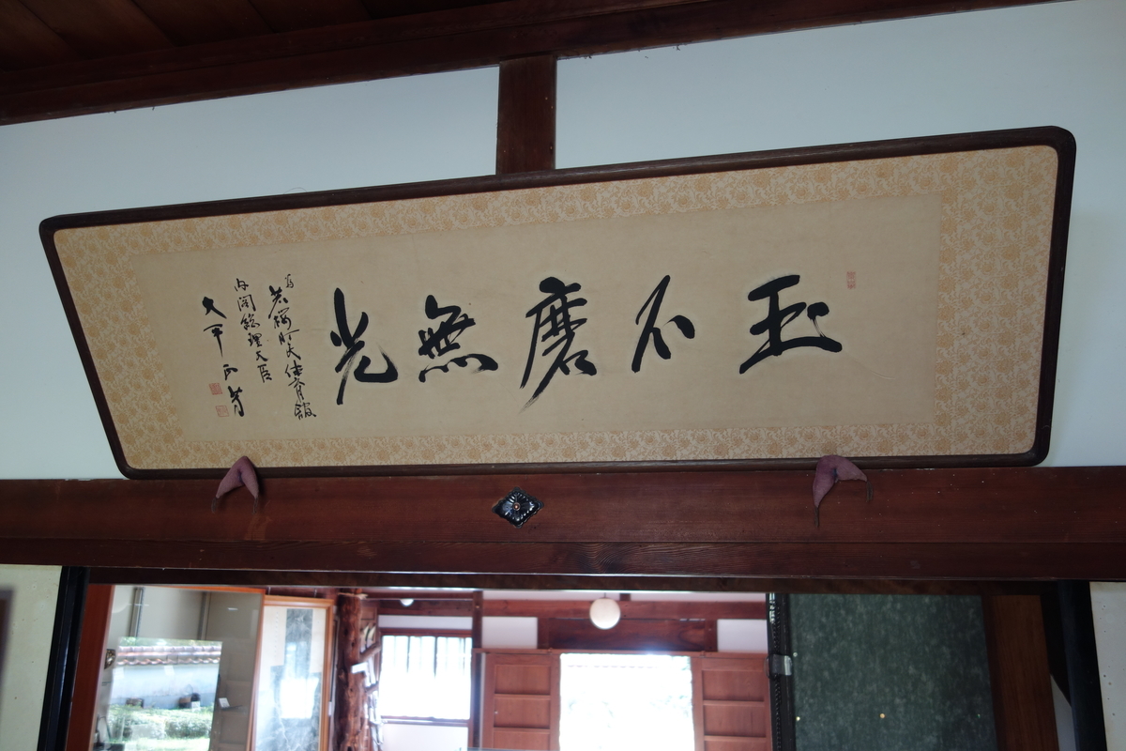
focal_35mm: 28
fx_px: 876
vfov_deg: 46.4
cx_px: 563
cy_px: 376
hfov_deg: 65.5
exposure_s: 1/50
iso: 125
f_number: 1.8
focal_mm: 10.4
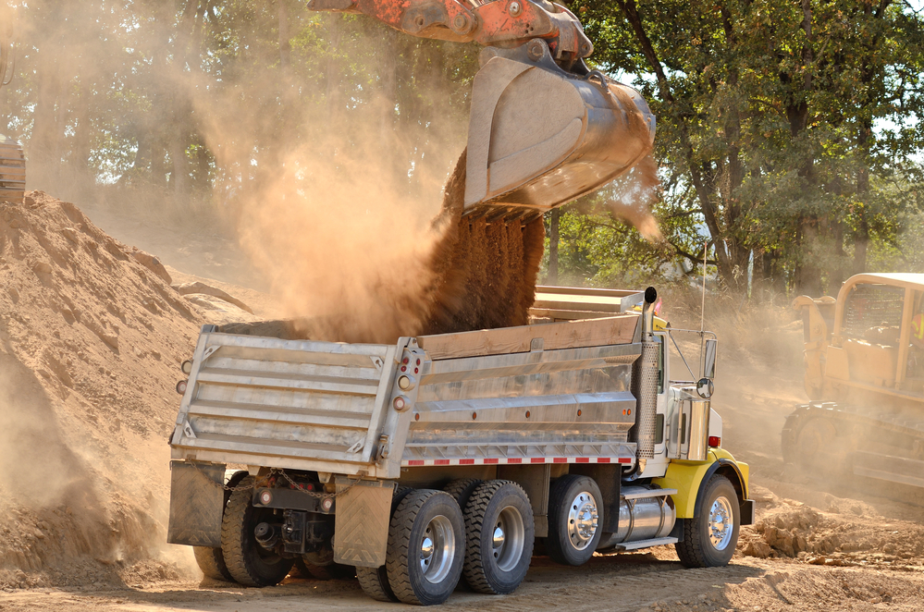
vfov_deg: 11.4
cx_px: 462
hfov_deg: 17.1
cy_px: 306
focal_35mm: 120
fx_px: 3074
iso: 100
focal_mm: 80
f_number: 5.6
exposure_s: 1/320
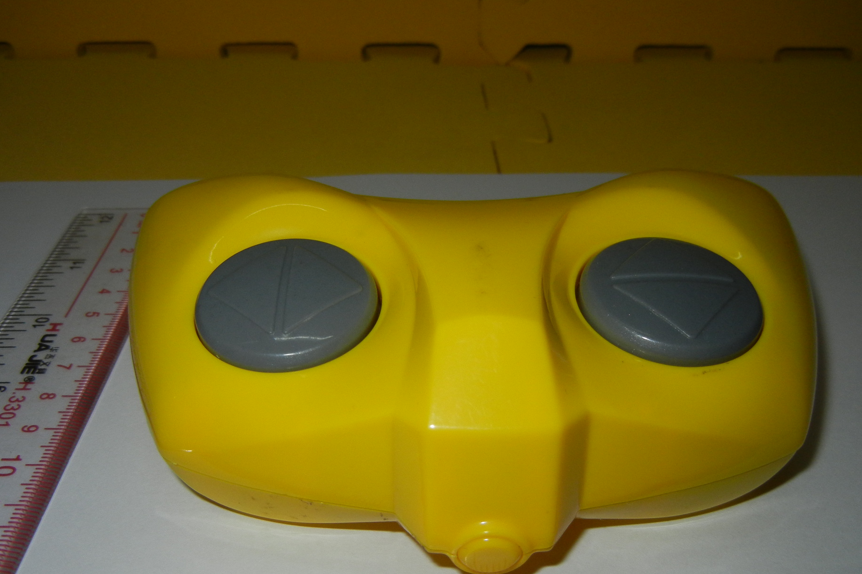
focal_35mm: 35
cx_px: 422
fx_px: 838
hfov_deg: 54.4
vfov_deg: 37.7
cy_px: 347
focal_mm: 5.4
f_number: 7
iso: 200
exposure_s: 1/30
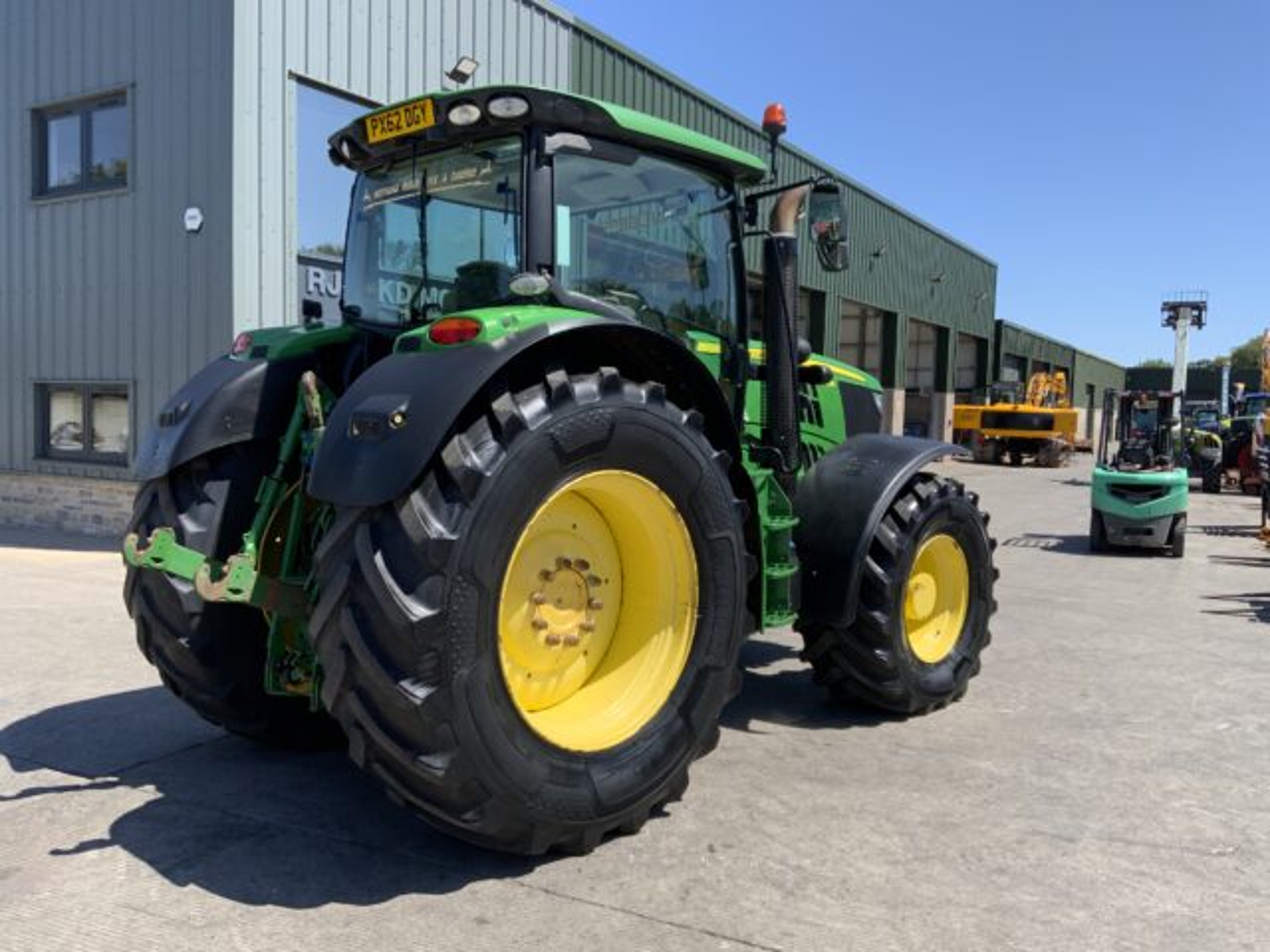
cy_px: 476
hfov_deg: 61.7
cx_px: 635
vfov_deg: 48.2
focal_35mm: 29
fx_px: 1064
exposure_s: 1/1076
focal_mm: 3
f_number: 1.8
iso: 16
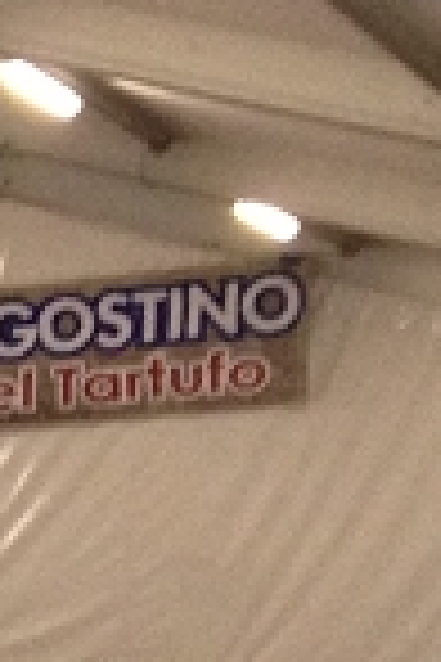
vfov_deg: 7.9
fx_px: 4667
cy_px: 1112
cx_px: -1755
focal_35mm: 254
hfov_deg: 4.6
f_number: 2.4
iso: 160
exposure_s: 1/20
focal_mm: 4.28
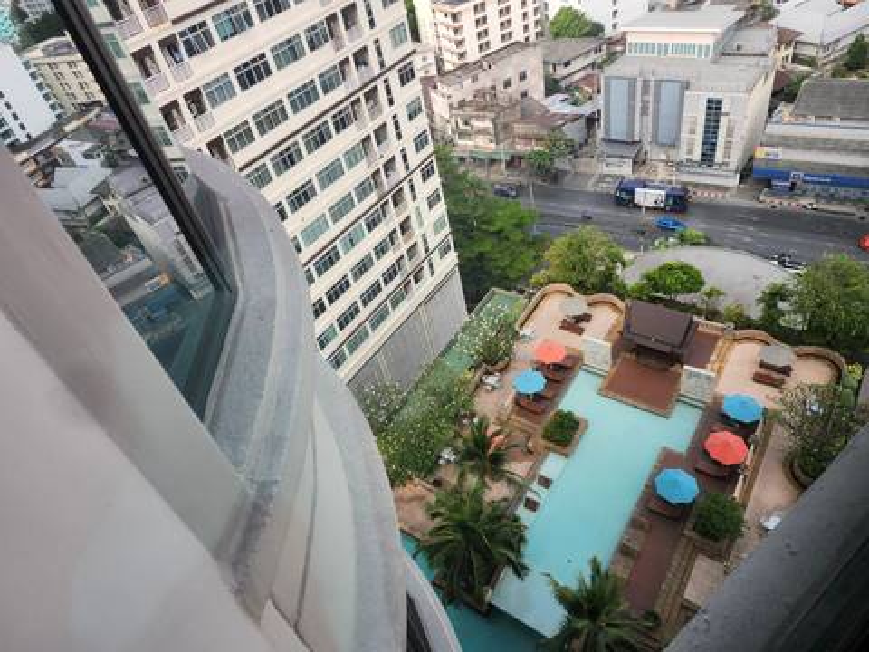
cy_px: 326
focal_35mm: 23
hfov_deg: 73.9
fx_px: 577
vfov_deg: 58.9
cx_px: 434
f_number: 1.8
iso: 25
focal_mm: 5.54
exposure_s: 1/280
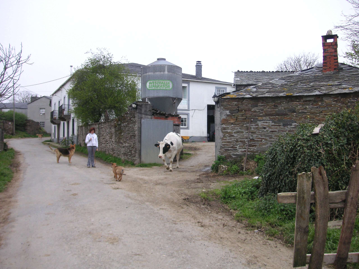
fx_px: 384
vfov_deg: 38.7
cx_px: 180
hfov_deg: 50.1
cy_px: 134
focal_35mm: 37
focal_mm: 6.1
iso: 50
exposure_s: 1/750
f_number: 2.8
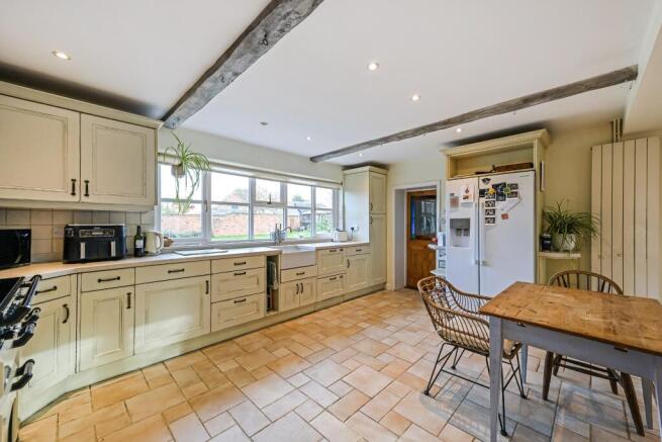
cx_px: 331
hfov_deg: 104.2
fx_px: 257
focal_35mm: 14
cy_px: 221
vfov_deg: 81.2
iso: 320
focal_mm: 14
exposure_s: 1/4
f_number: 9
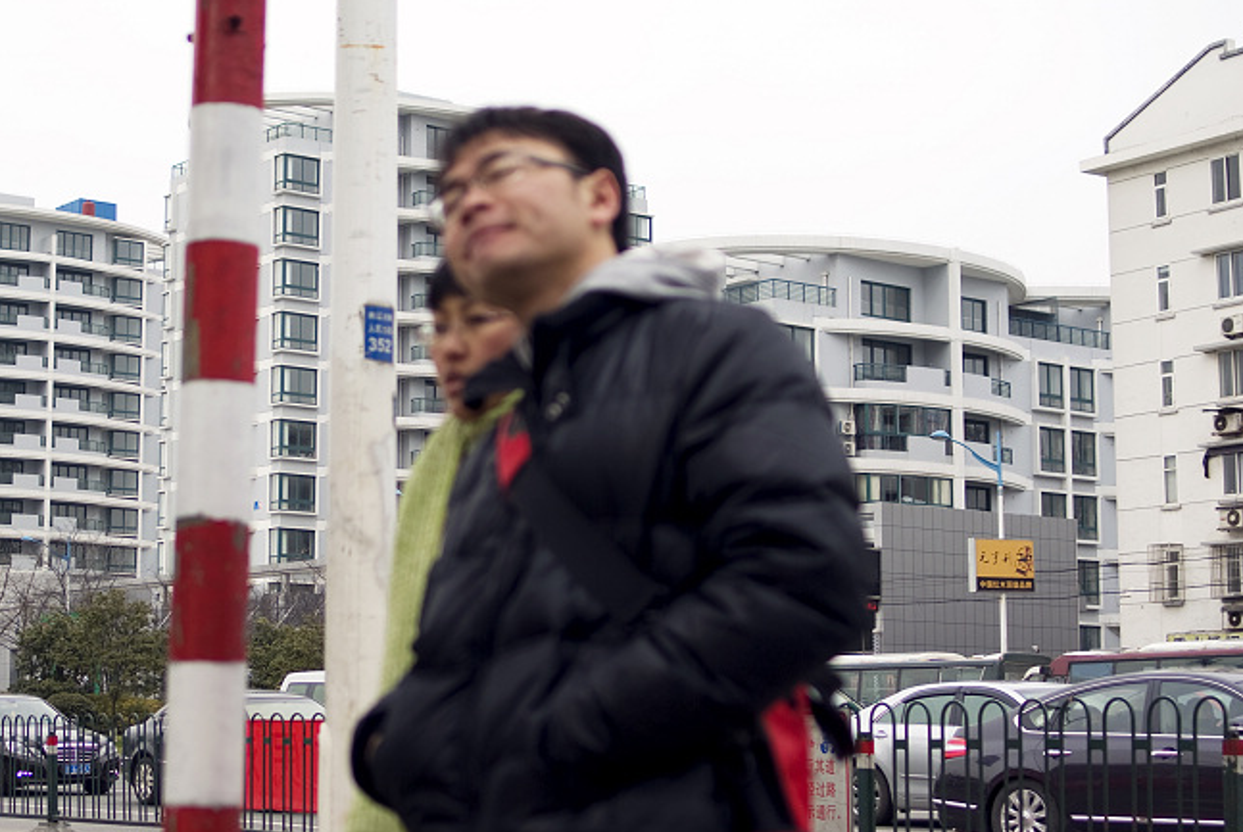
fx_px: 2236
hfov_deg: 30.8
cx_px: 398
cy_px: 459
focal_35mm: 65
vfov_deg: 21.1
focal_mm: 31
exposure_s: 1/800
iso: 100
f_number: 2.8
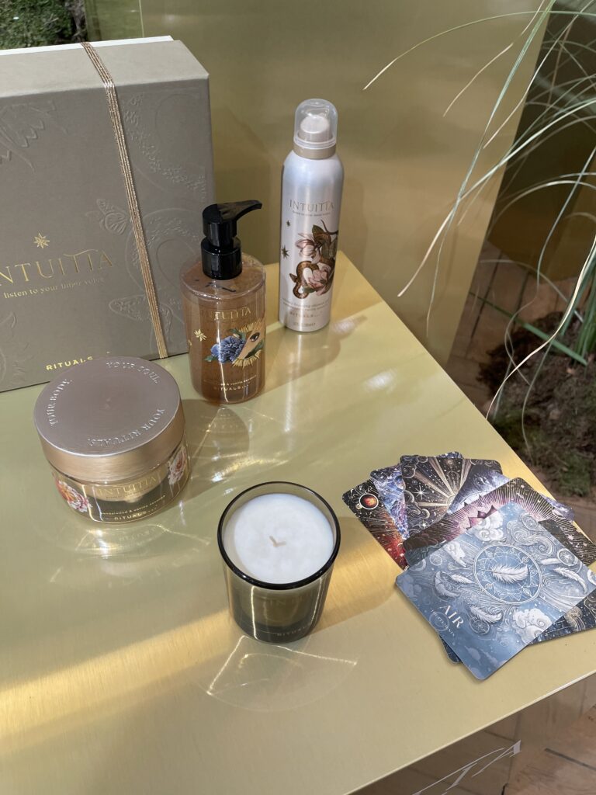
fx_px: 574
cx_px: 298
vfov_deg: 69.4
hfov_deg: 54.9
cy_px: 398
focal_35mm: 25
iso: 100
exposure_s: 1/100
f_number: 1.6
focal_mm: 5.1
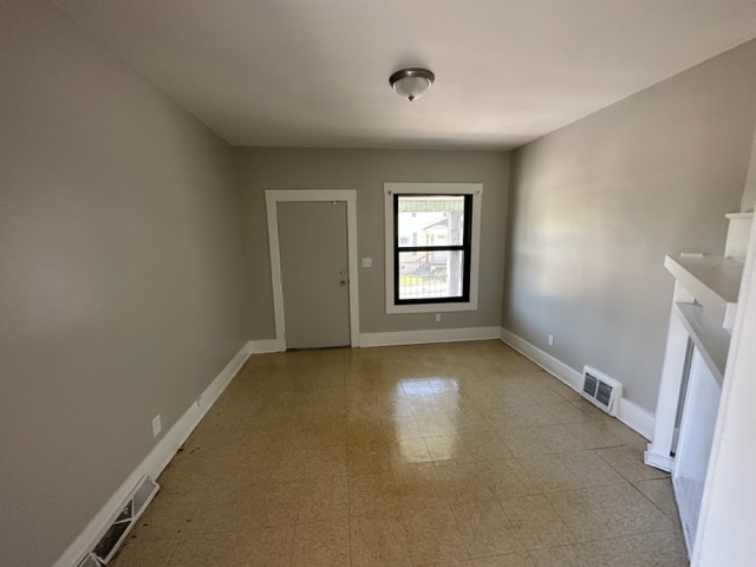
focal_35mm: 14
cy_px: 284
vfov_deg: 85.7
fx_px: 306
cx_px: 378
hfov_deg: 102.1
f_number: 2.2
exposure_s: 1/99
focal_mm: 2.22
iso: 125
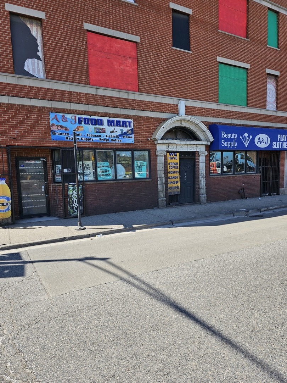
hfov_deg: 58.9
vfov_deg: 73.9
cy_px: 192
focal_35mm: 23
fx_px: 254
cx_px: 144
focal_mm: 6.3
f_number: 1.7
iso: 10
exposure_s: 1/404
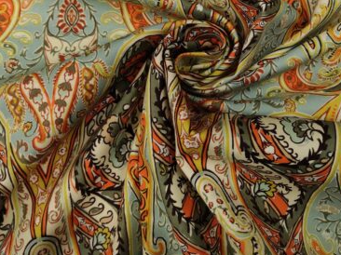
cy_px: 60
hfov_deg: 45.6
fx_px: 404
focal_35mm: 41
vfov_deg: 34.3
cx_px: 201
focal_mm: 5.43
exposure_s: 1/160
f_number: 1.89
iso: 400
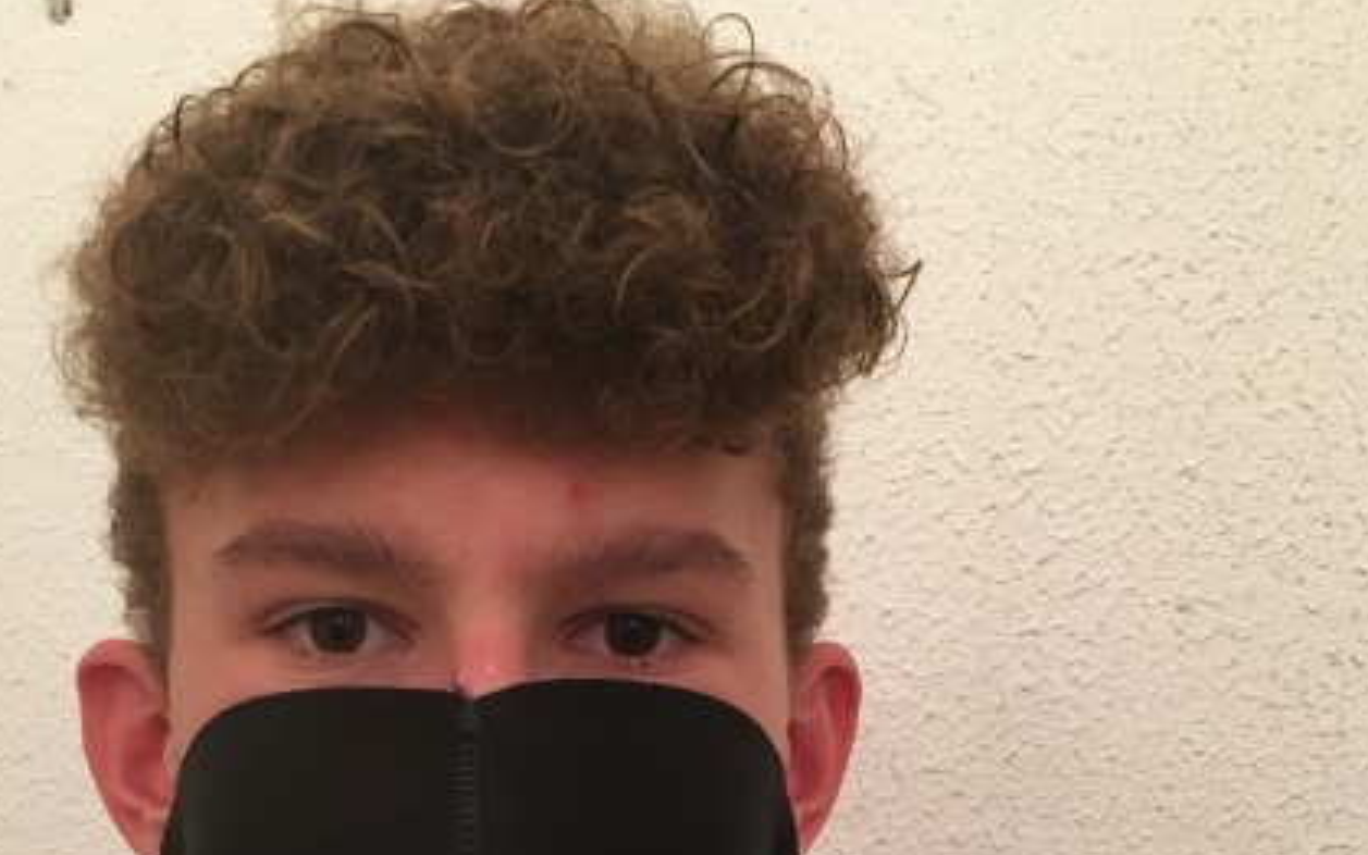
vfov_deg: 25.5
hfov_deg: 42.6
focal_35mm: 47
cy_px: 927
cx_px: 656
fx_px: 1753
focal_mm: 4.15
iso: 250
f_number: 2.2
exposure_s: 1/33
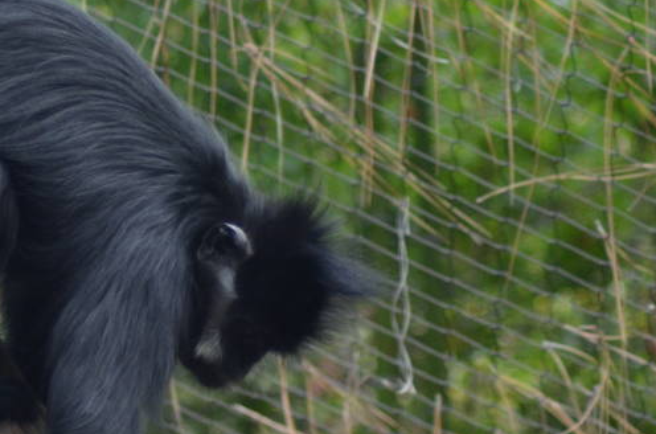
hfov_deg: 6.0
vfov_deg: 4.0
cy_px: 262
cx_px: -328
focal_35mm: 339
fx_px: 6162
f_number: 4.5
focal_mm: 70
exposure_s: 1/320
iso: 400
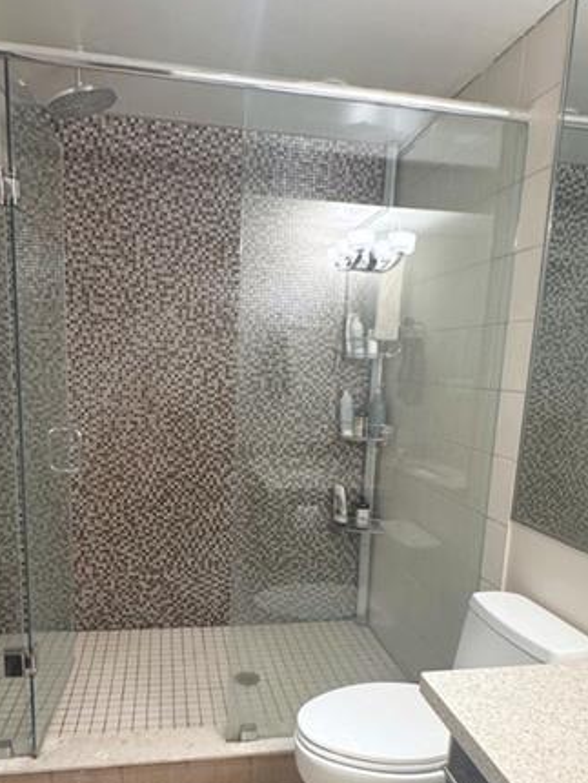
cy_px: 504
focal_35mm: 25
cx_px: 299
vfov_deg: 67.9
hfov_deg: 54.9
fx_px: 566
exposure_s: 1/60
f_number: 2.2
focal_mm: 2.2
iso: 400
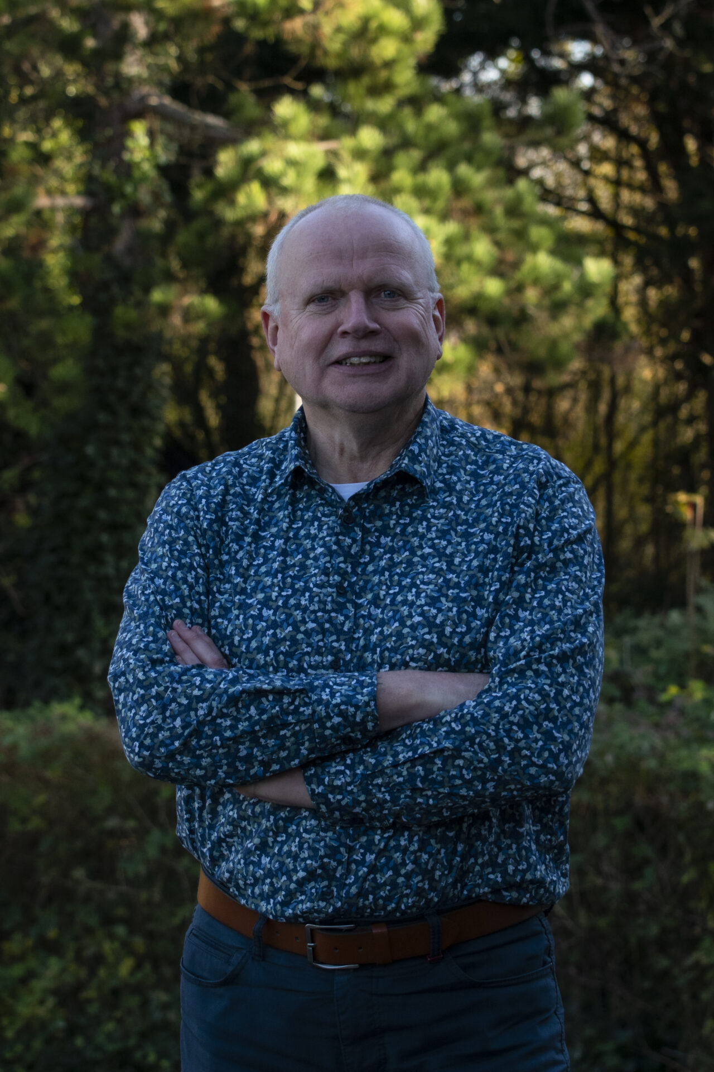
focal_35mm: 105
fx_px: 3124
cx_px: 357
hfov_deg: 13.0
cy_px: 536
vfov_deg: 19.5
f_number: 5.6
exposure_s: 1/250
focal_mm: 70
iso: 400
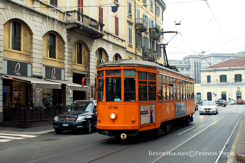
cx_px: 122
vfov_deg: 29.8
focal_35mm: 45
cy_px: 82
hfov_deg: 43.6
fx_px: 306
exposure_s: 1/320
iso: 400
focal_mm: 30
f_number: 4
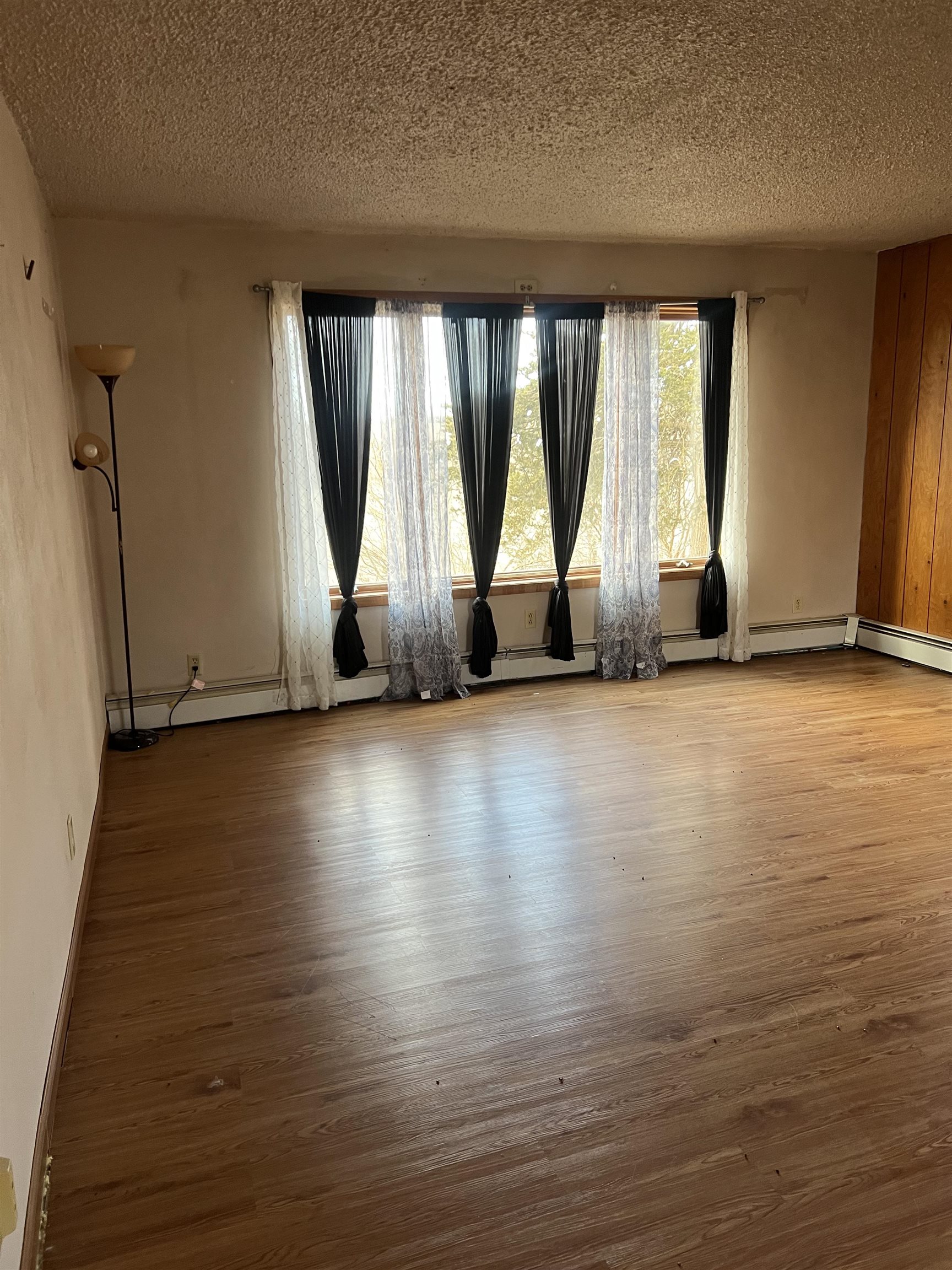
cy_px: 635
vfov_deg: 67.3
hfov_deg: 53.1
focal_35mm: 26
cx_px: 476
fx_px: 953
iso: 125
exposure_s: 1/66
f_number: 1.5
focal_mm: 5.7
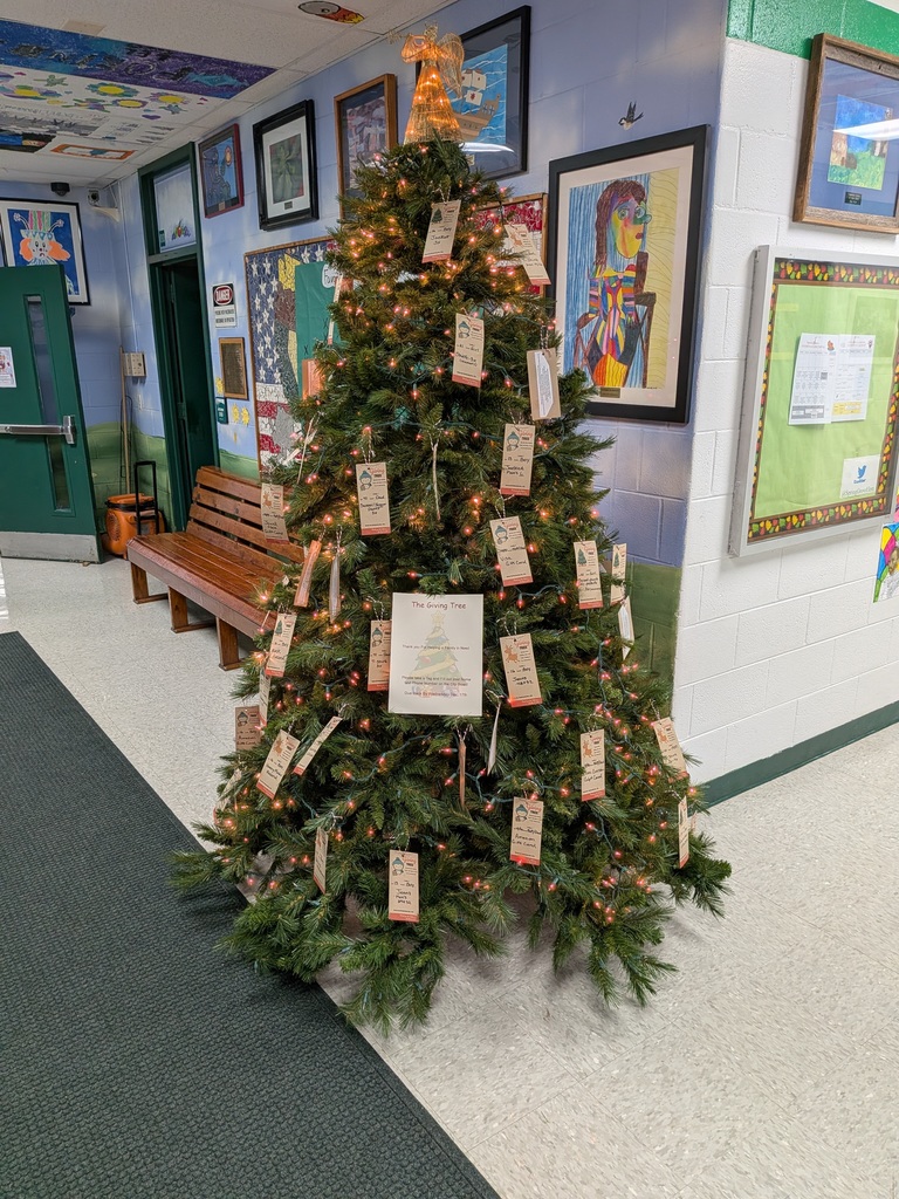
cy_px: 600
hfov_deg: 56.8
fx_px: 831
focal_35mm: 24
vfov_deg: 71.6
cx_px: 450
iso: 41
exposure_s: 1/120
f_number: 1.7
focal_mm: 4.53
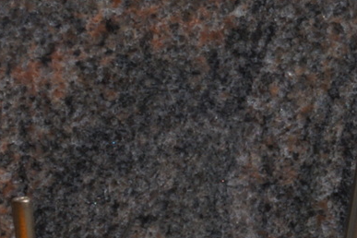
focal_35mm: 186
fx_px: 1844
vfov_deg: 7.4
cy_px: 194
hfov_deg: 10.9
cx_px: 409
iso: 160
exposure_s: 1/60
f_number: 25
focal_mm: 24
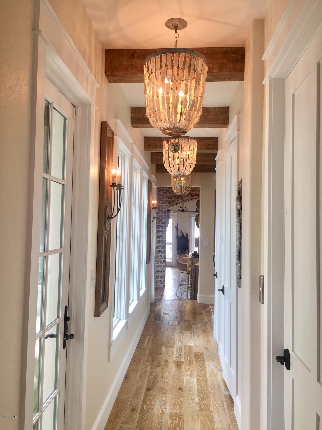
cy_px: 215
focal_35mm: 29
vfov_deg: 61.7
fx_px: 360
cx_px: 161
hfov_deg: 48.2
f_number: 2.2
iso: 32
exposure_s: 1/60
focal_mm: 4.15
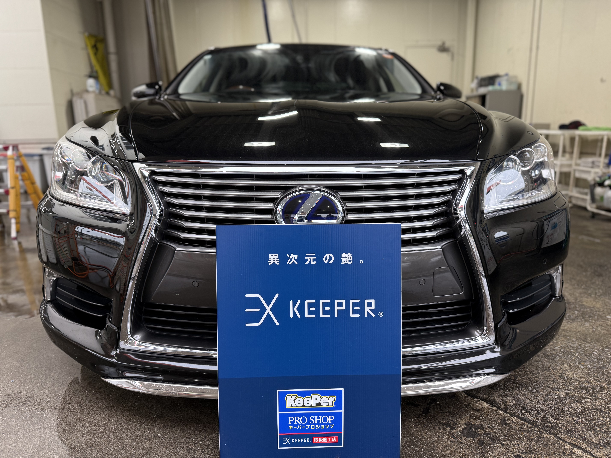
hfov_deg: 71.6
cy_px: 229
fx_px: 424
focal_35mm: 24
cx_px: 306
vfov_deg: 56.8
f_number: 1.78
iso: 160
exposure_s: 1/100
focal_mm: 6.76
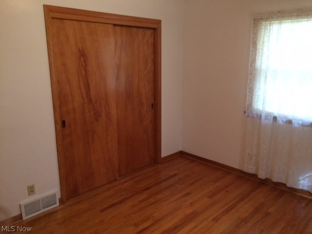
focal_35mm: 29
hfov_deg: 61.7
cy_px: 117
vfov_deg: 48.2
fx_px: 261
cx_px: 156
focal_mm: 4.15
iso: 160
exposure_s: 1/30
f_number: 2.2
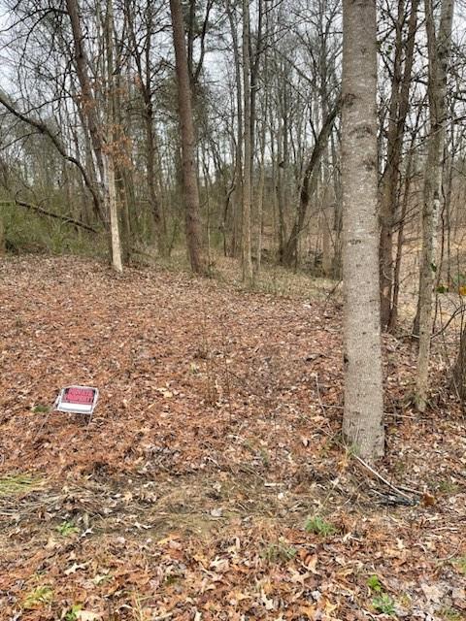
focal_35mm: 26
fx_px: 467
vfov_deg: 67.3
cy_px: 310
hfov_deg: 53.1
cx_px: 233
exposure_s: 1/297
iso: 32
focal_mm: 5.1
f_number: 1.6
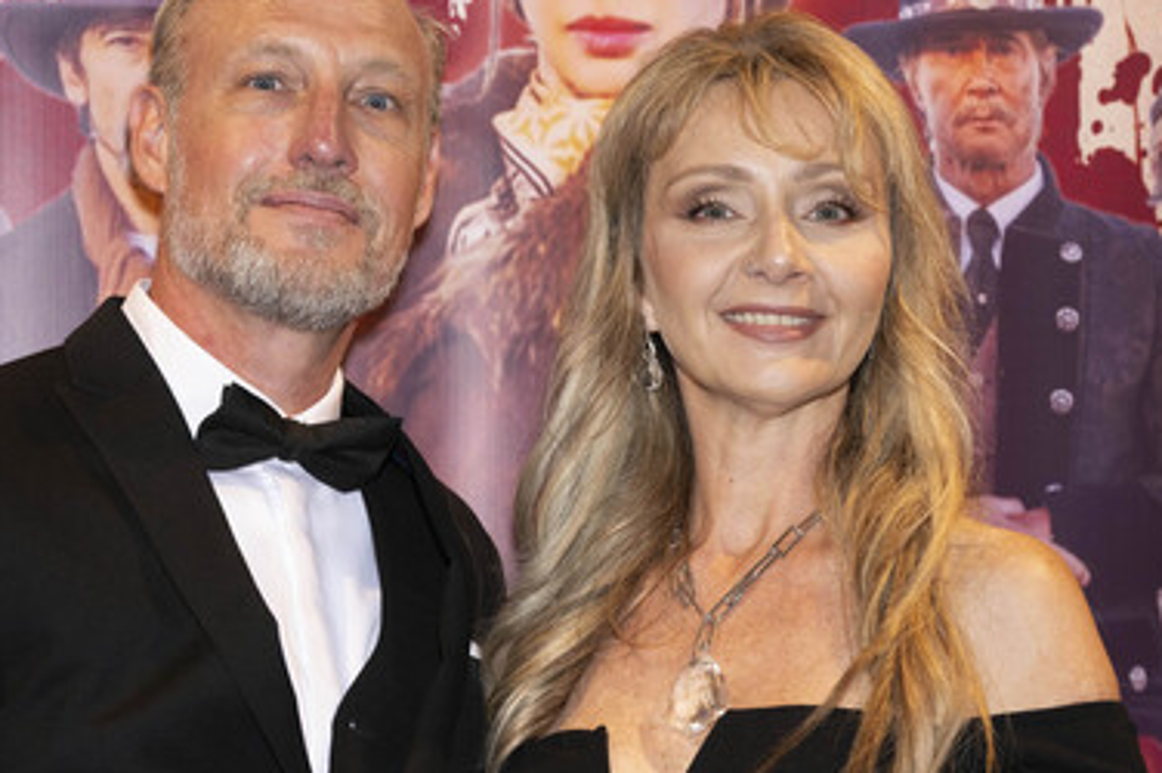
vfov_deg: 16.2
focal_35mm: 84
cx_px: 539
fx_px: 2709
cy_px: 328
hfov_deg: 24.2
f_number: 5
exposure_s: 1/200
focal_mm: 70
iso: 800
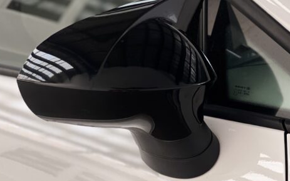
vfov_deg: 9.3
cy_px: 147
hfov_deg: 14.8
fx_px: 1114
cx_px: 212
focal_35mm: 141
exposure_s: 1/100
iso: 250
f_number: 2.8
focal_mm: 9
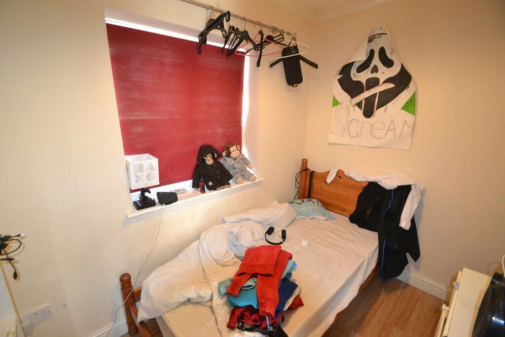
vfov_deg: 77.3
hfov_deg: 100.4
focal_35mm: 15
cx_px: 252
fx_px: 210
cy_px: 168
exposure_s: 1/60
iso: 1400
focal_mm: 10
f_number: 3.5
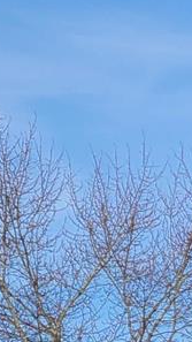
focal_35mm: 203
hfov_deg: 5.2
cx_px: 811
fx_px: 1838
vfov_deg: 10.6
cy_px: 269
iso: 16
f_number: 1.8
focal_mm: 6.7
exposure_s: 1/1297
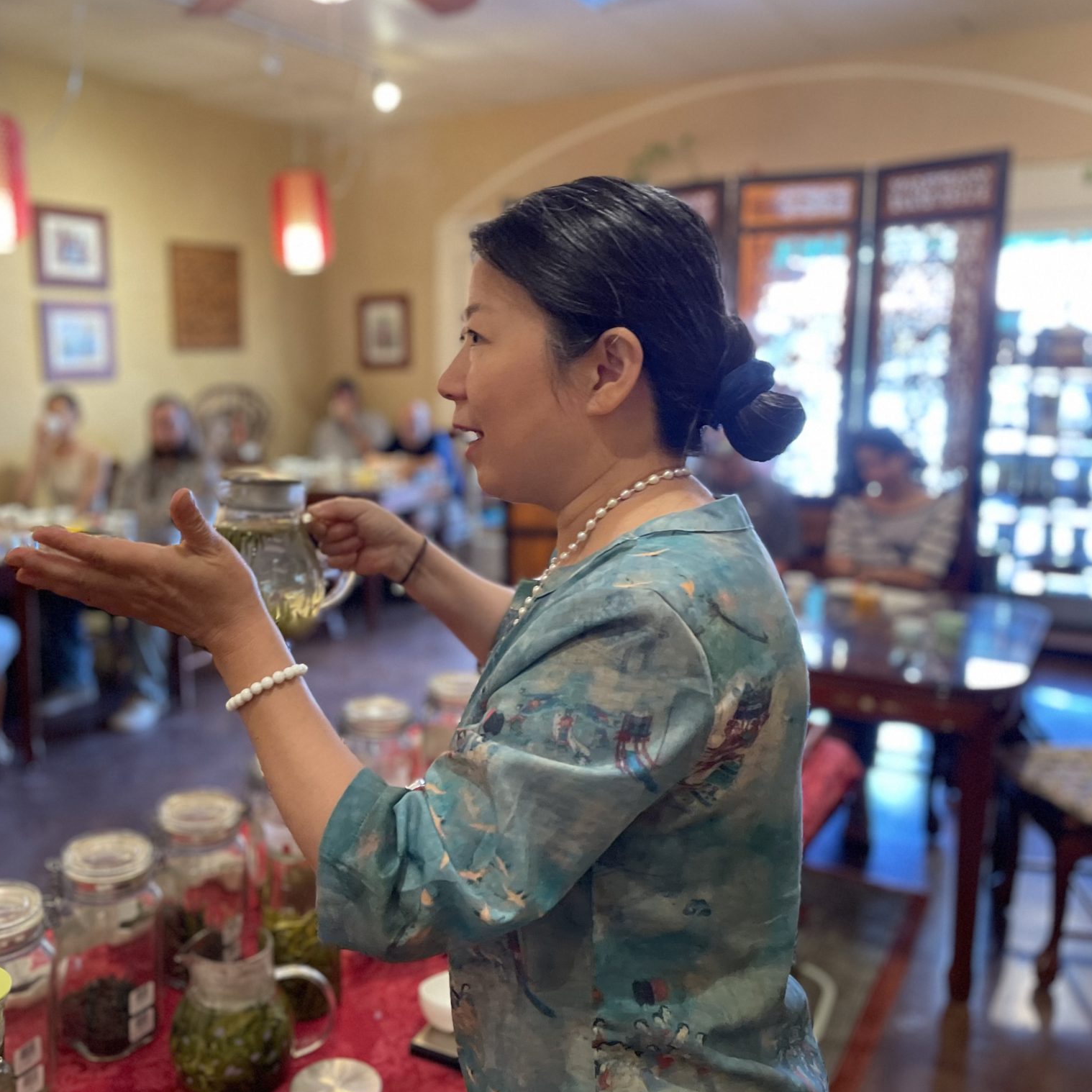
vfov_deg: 52.5
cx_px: 378
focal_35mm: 31
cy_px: 546
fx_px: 1106
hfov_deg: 51.7
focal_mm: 5.1
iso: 500
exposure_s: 1/40
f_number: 1.6
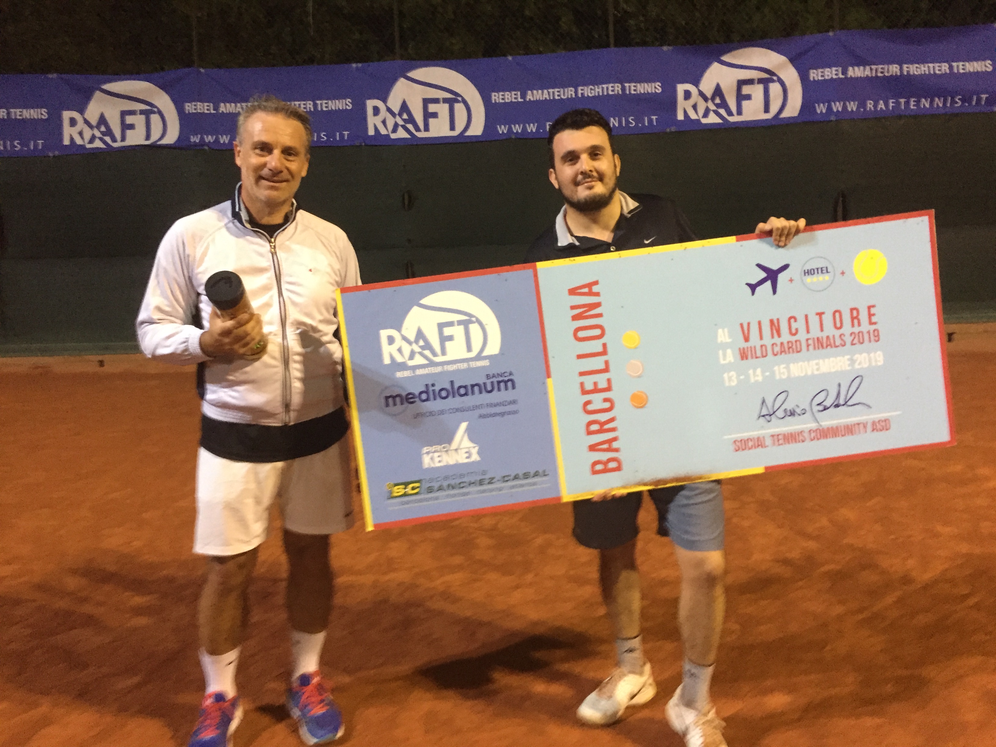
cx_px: 498
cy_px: 374
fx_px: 834
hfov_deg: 61.7
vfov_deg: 48.2
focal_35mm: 29
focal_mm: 4.15
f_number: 2.2
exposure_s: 1/17
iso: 320
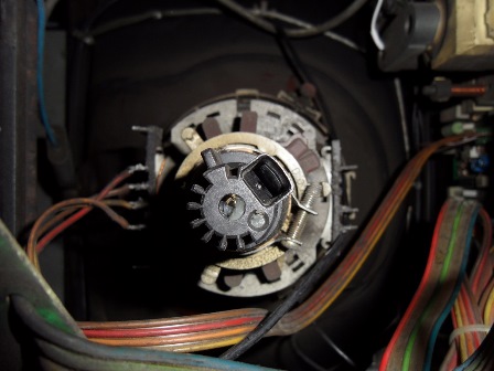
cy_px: 186
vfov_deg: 49.7
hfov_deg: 63.4
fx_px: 400
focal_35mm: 28
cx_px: 247
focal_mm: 5
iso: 100
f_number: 9.5
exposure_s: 1/45
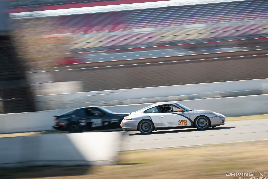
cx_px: 134
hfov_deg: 15.2
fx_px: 1005
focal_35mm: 135
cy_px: 90
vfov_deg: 10.2
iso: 200
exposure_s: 1/60
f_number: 14
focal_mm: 135
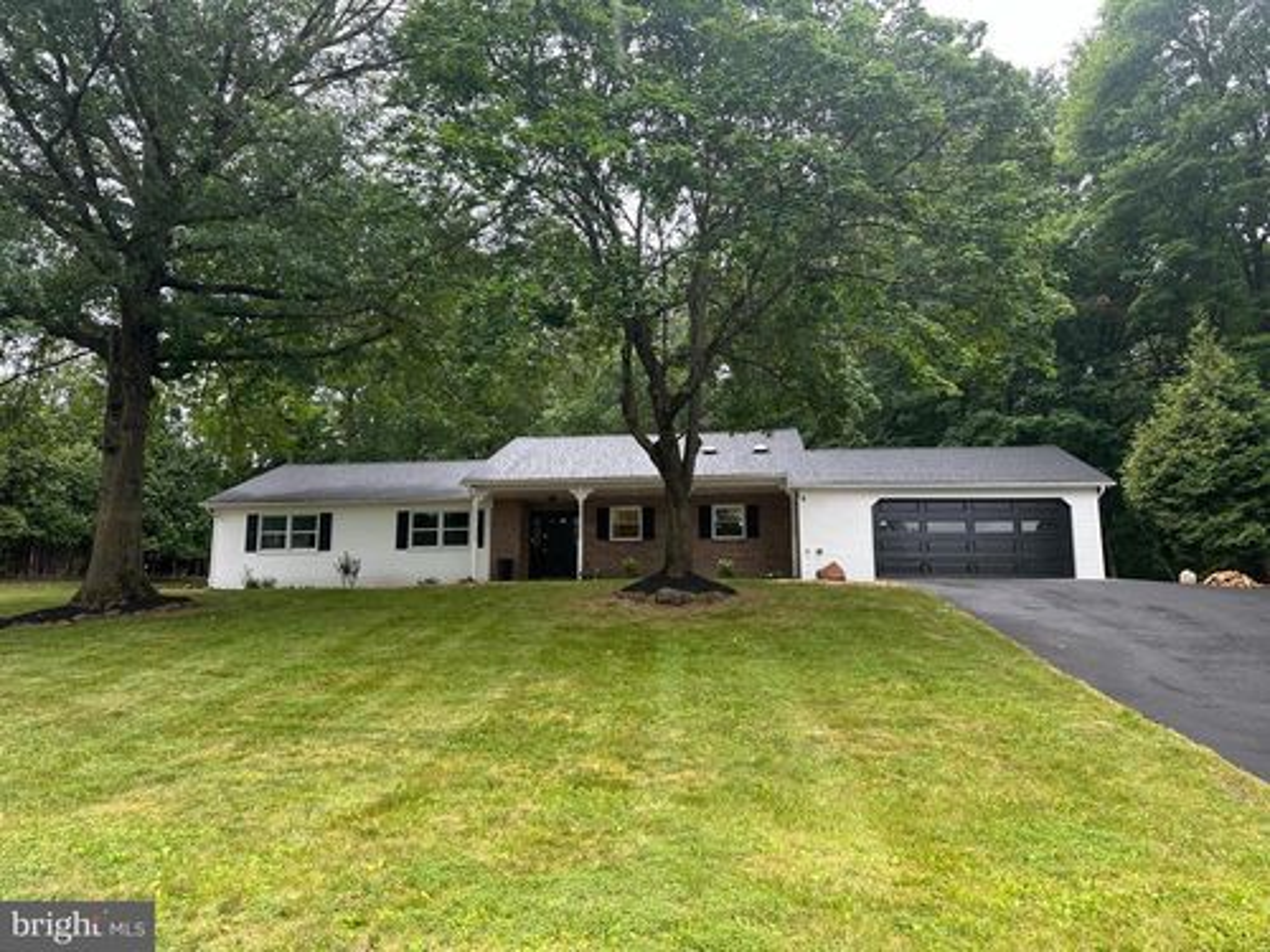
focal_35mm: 24
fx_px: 881
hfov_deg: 71.6
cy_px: 476
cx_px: 635
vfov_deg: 56.8
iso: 64
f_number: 1.78
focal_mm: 6.86
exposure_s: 1/151
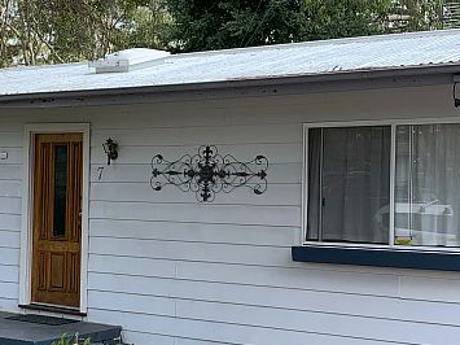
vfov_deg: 22.2
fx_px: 877
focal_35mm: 66
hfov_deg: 29.3
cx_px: 166
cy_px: 211
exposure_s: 1/656
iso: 25
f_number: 1.8
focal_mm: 4.25
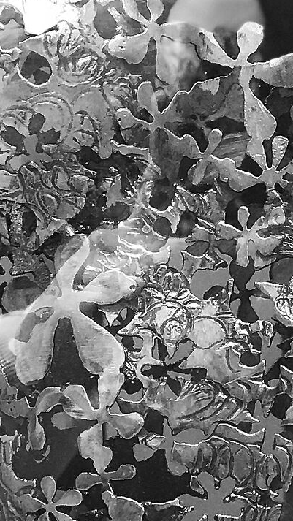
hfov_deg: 5.8
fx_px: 2887
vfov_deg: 10.3
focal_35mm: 209
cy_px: 188
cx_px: 275
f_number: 2.8
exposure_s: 1/50
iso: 50
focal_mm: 6.6
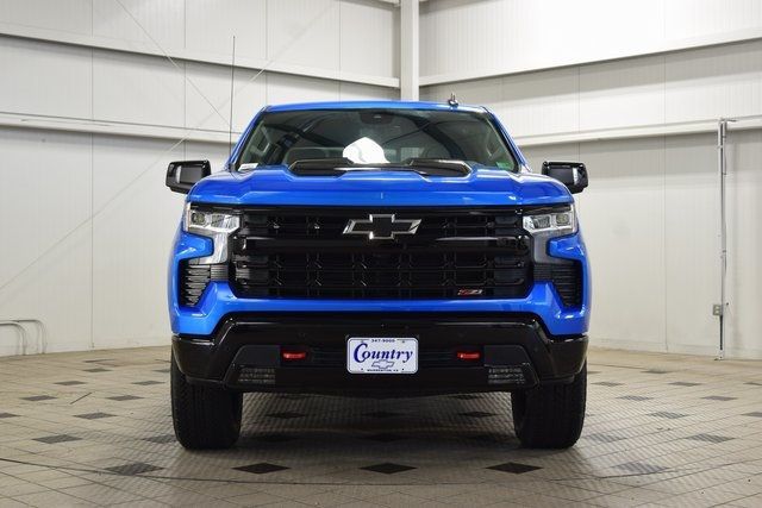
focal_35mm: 57
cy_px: 254
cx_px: 381
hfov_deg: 35.0
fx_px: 1207
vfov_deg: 23.8
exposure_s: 1/15
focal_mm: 38
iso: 400
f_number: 6.3
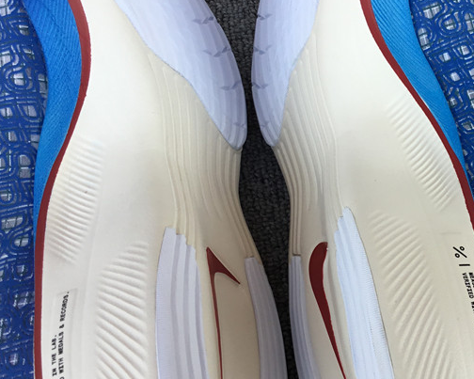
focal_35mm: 54
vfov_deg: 28.1
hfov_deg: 33.5
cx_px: 398
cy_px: 177
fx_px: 757
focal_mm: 3.3
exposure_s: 1/214
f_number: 2.4
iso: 25
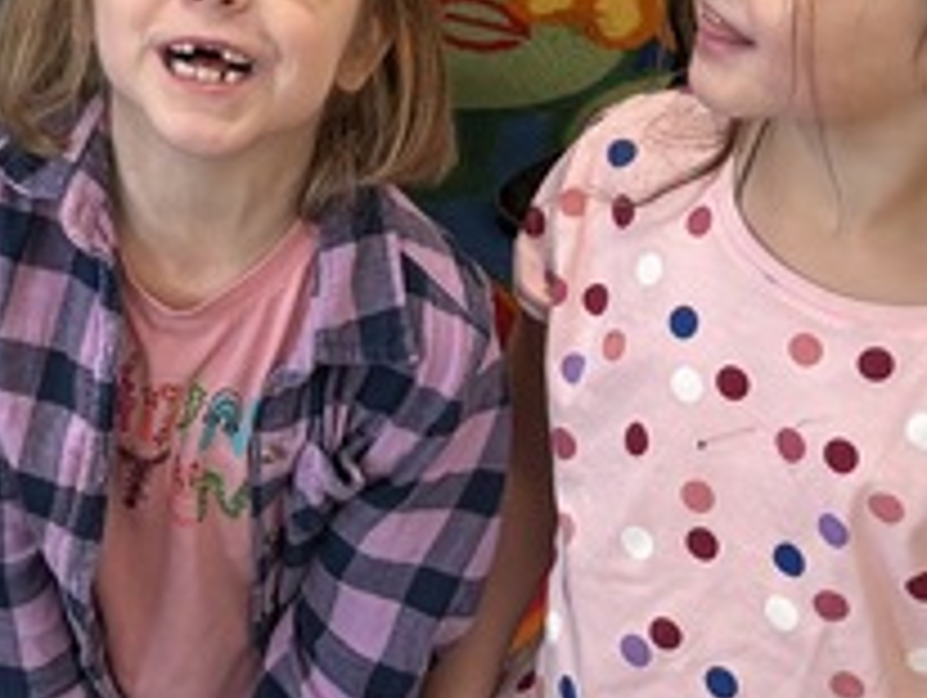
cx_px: -585
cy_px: -698
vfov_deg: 10.6
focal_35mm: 129
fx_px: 3459
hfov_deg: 14.0
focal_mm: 5.96
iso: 80
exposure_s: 1/60
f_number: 1.6
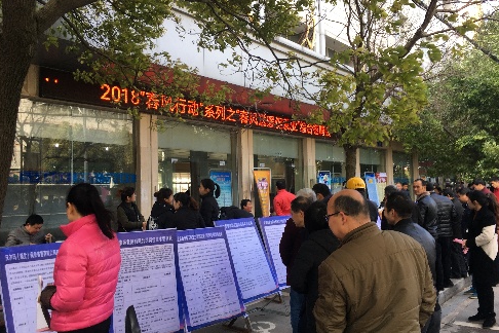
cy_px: 168
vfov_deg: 42.3
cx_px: 254
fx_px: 430
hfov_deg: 60.3
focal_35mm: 31
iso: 25
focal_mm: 4.15
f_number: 2.2
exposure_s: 1/100
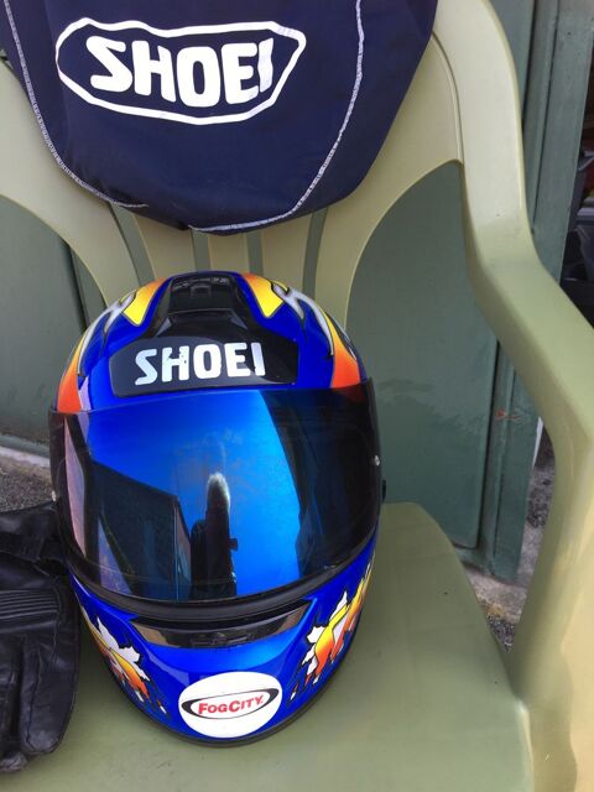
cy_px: 396
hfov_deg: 48.2
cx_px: 297
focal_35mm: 29
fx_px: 664
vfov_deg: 61.7
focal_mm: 4.15
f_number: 2.2
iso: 25
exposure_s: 1/100
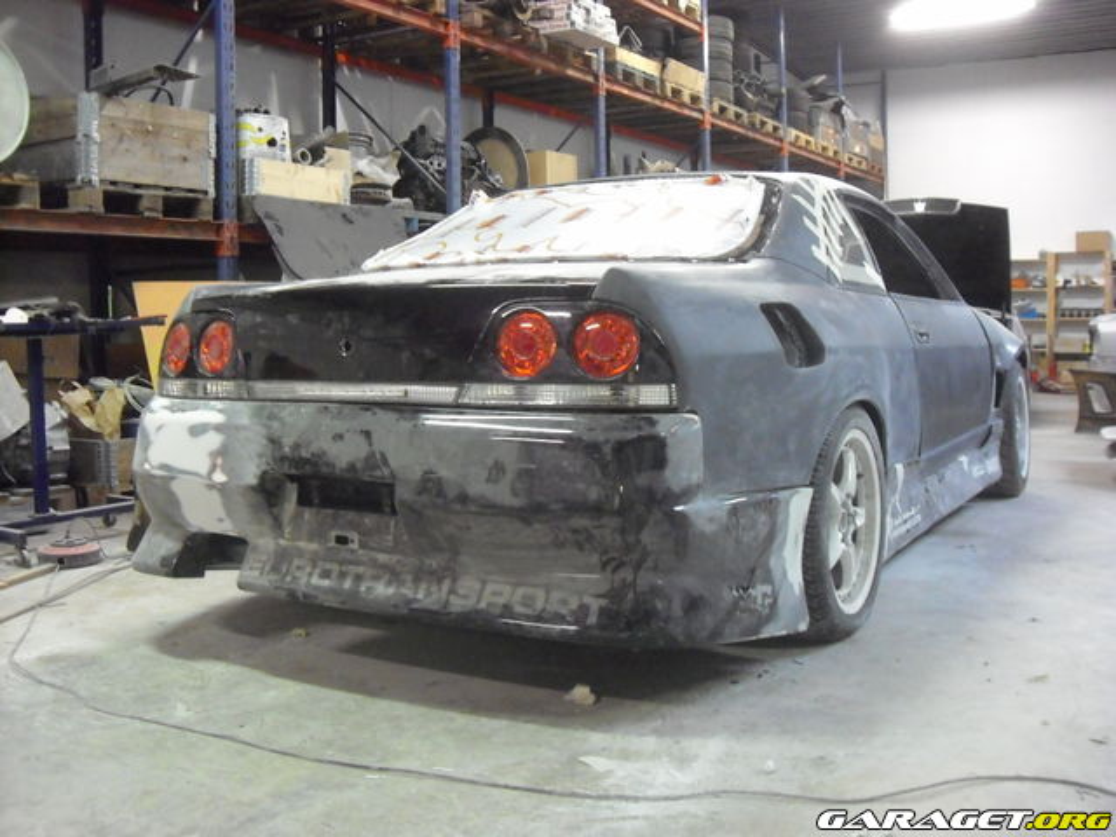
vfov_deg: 38.7
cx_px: 558
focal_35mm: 37
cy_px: 418
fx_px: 1193
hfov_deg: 50.1
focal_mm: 6.2
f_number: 2.7
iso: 800
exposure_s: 1/20
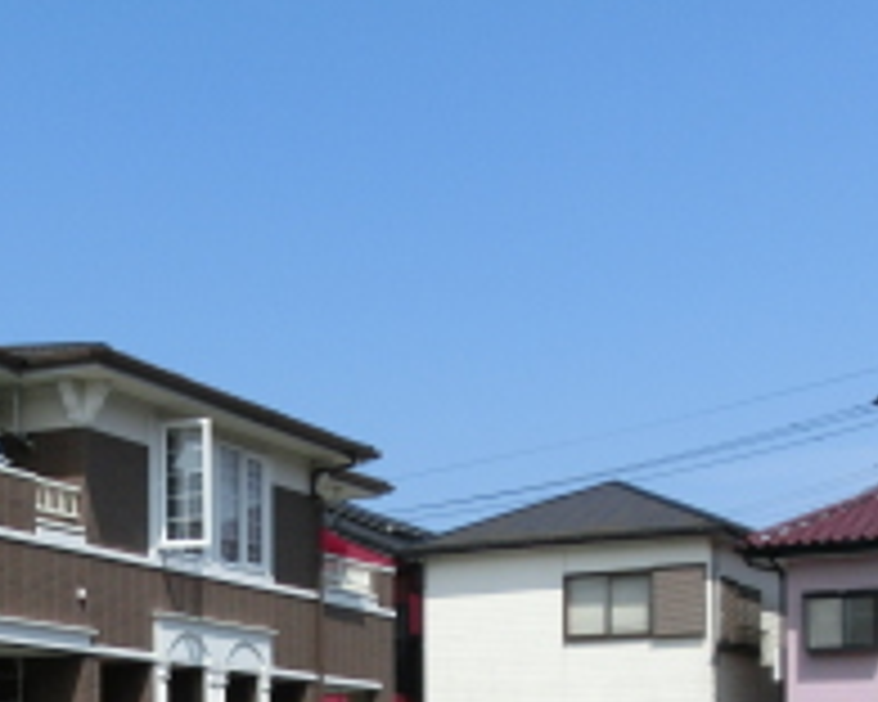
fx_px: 2079
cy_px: 814
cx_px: 140
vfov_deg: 18.3
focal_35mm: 80
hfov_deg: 23.4
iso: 80
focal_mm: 4.4
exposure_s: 1/250
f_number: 8
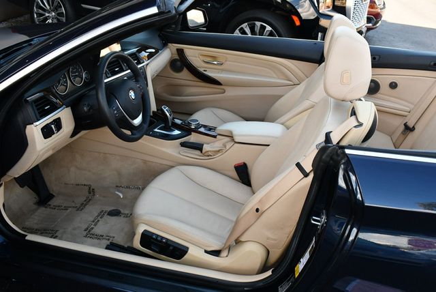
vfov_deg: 36.9
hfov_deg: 53.1
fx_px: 436
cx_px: 218
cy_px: 146
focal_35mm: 36
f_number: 5
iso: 400
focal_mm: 18
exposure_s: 1/250
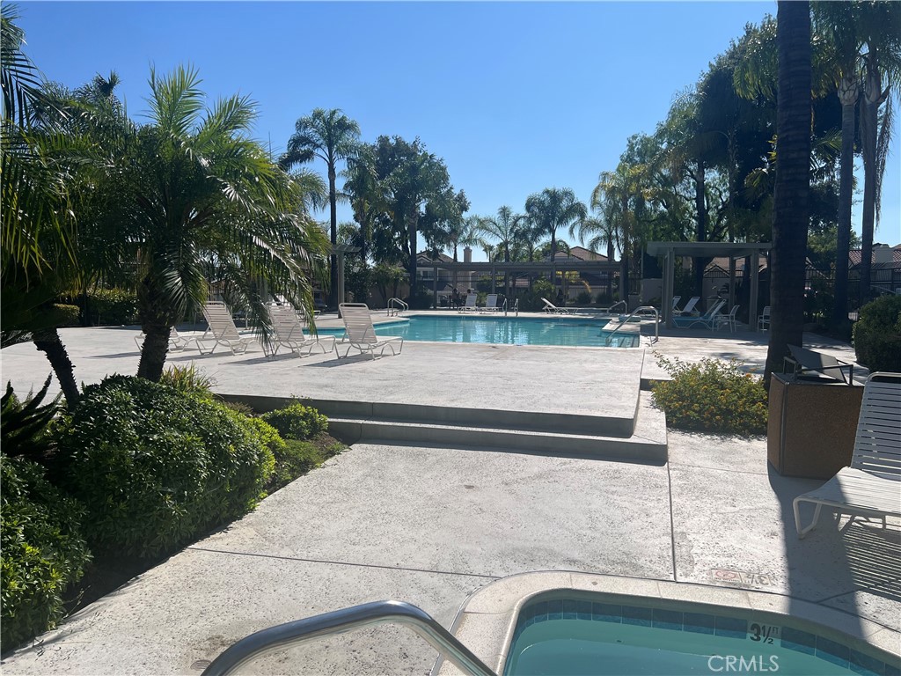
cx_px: 450
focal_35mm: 26
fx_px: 677
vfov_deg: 53.1
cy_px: 338
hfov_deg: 67.3
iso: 50
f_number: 1.5
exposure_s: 1/8000
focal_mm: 5.7
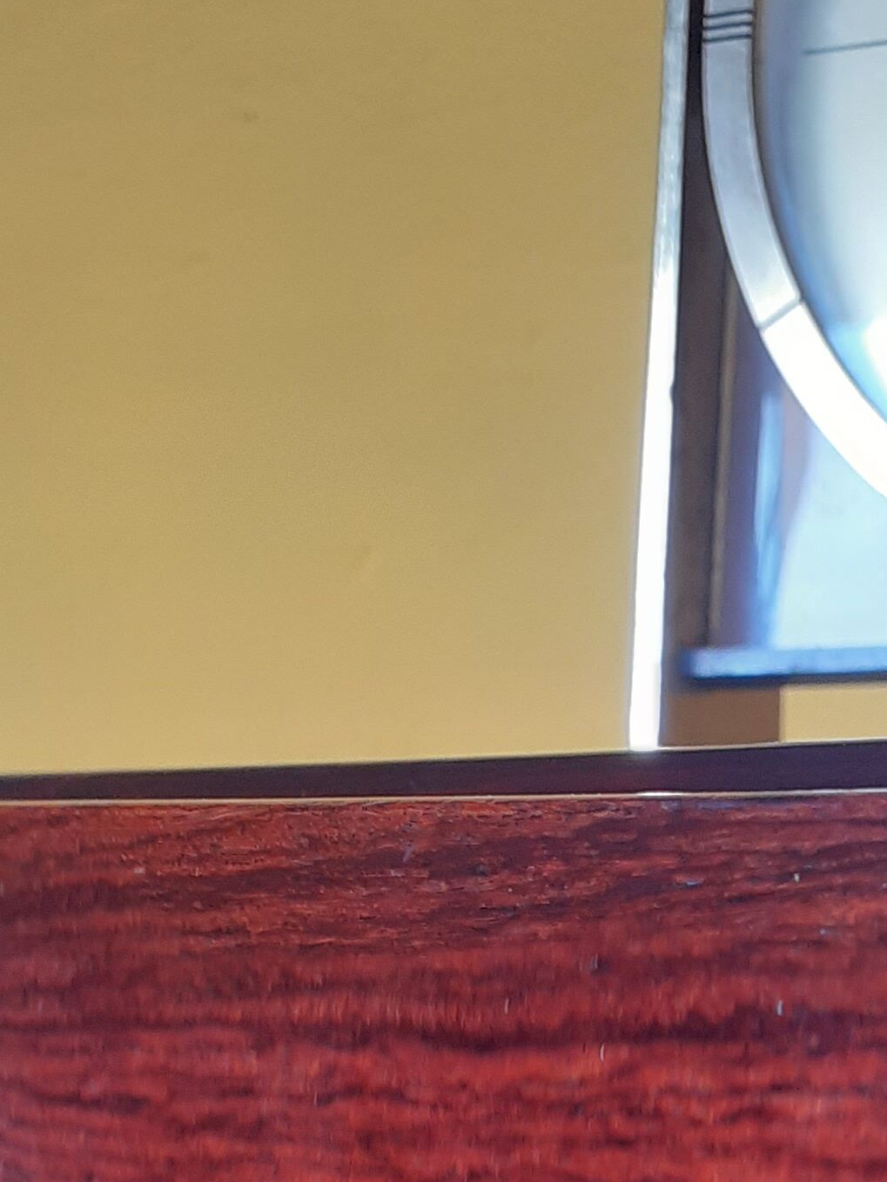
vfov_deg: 20.5
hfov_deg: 18.0
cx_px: 533
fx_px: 2802
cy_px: 1762
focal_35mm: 82
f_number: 1.9
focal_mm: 3.6
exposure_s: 1/50
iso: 40
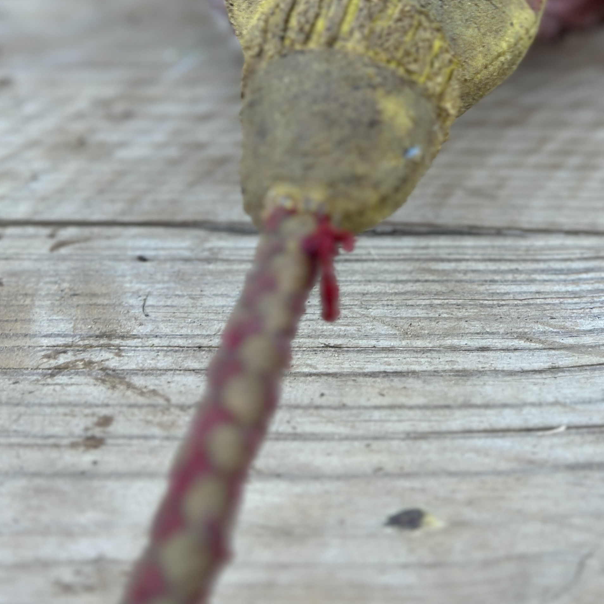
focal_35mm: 90
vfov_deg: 18.7
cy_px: -34
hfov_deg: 19.2
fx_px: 1777
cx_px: 439
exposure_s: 1/93
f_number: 1.78
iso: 125
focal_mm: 6.86
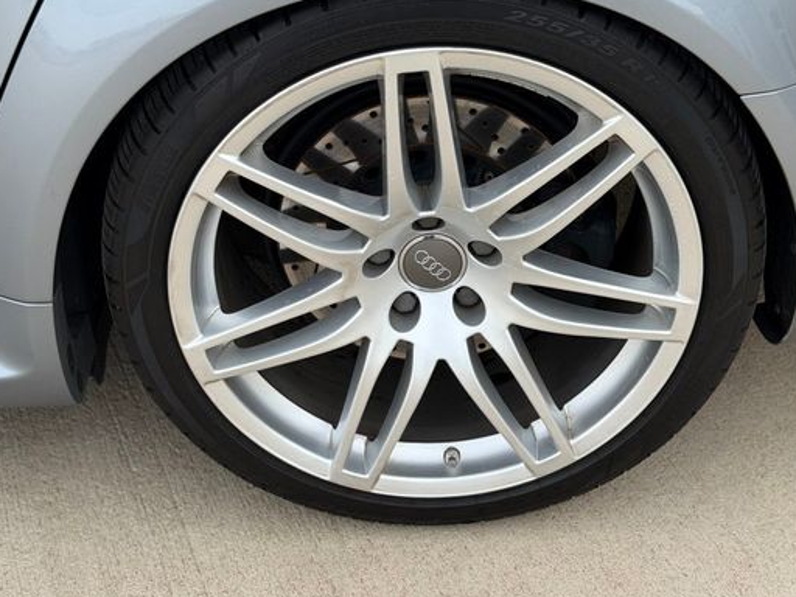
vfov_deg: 24.4
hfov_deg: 32.2
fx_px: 1380
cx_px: 392
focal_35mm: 60
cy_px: 294
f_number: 1.78
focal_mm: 6.76
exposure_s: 1/1642
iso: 64
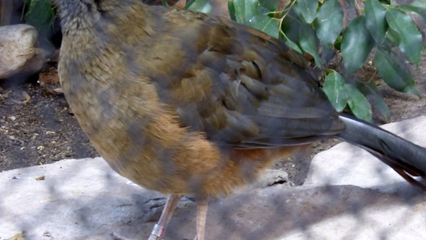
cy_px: 91
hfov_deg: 5.8
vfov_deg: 3.3
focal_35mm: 371
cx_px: 213
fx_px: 4192
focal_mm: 55.44
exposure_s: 1/4
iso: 640
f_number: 5.6
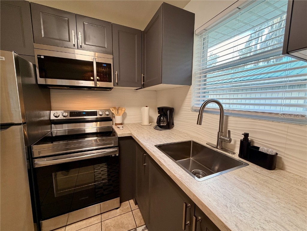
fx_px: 124
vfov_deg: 85.7
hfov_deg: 102.1
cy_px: 116
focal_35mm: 14
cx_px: 154
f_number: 2.2
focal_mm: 2.22
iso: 160
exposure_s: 1/60
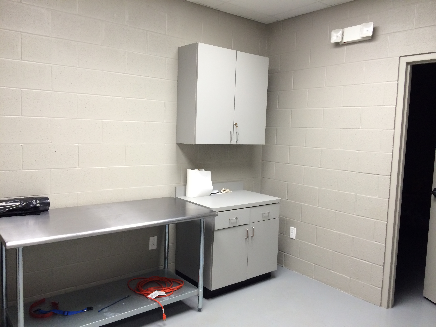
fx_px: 378
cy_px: 164
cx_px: 218
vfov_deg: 46.8
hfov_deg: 60.0
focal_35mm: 30
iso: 64
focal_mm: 4.12
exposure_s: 1/30
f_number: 2.2
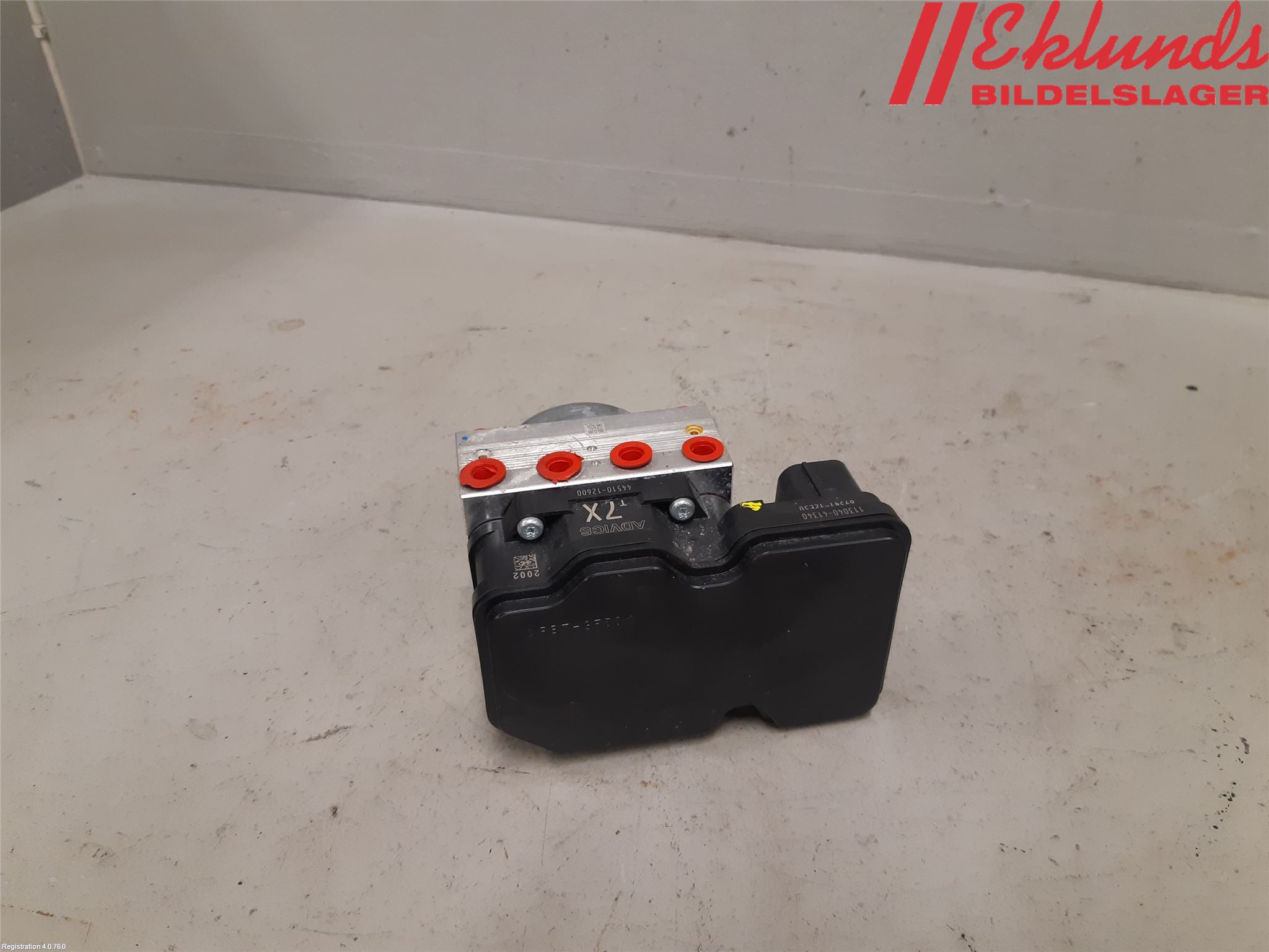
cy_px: 476
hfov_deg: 67.3
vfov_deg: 53.1
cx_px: 634
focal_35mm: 26
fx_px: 953
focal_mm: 3.93
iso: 160
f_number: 1.7
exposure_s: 1/50
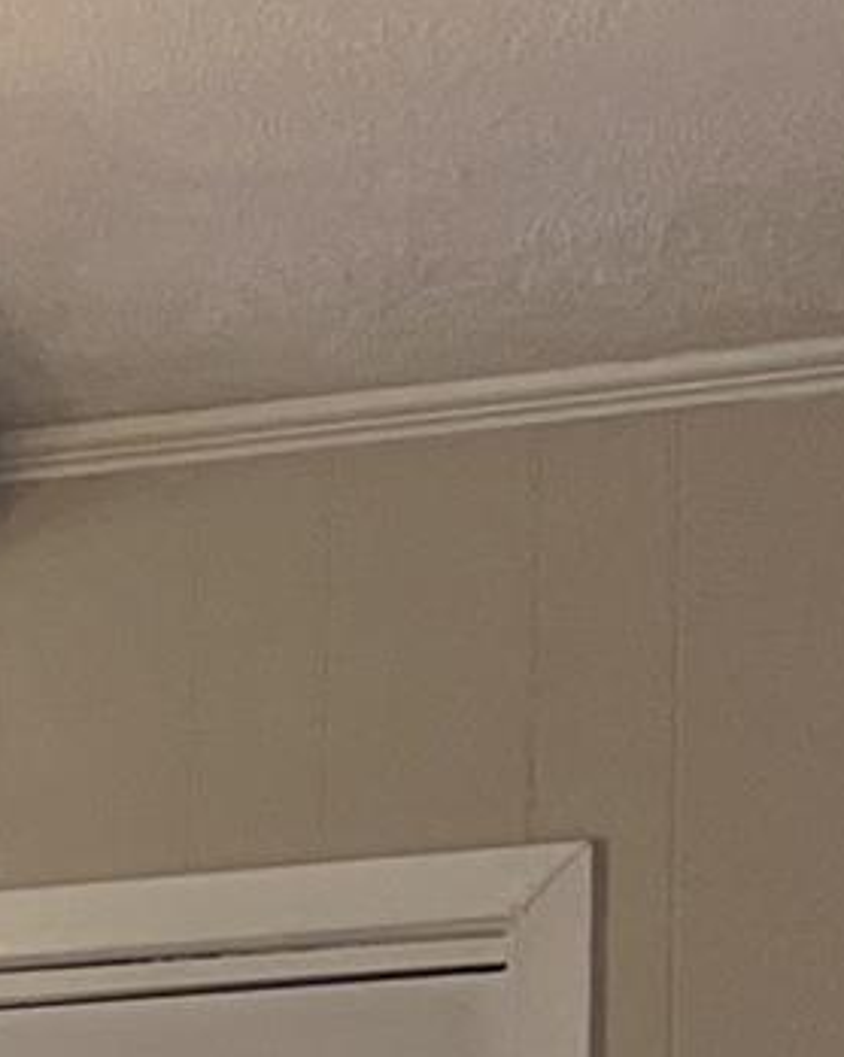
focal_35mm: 224
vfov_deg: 8.1
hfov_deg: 5.8
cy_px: 2278
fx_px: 7000
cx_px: -2608
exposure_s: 1/60
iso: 80
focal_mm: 5.7
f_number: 1.5
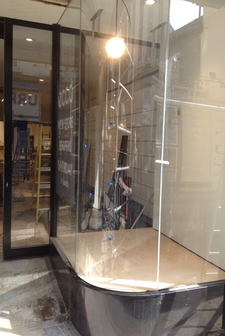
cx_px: 126
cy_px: 167
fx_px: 347
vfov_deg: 51.9
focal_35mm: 37
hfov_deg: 35.9
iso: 50
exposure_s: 1/198
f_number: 2.4
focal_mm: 4.28
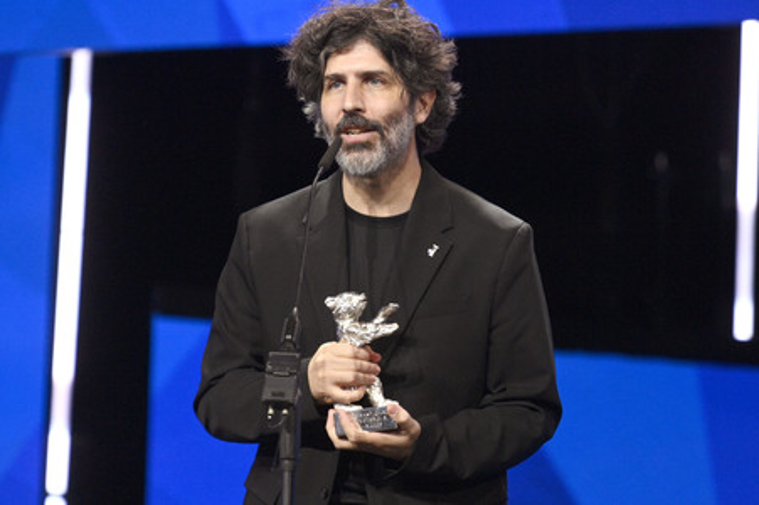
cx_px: 380
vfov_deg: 5.7
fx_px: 5056
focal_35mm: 240
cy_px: 252
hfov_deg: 8.6
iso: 10000
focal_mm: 240
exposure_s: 1/200
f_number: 5.6
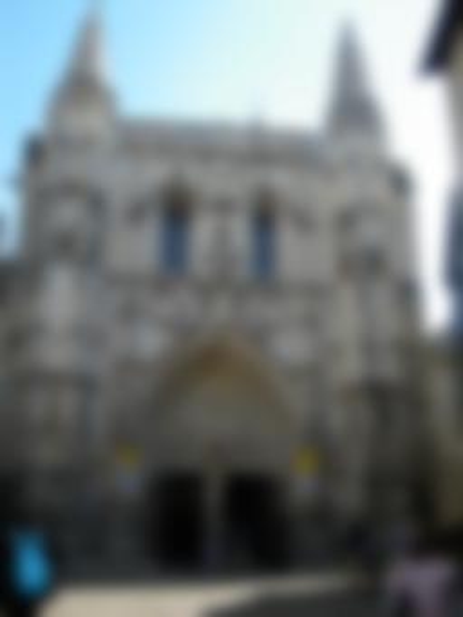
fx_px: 642
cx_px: 232
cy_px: 308
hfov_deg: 39.7
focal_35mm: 36
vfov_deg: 51.3
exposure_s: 1/160
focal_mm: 6.3
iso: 64
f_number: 5.4
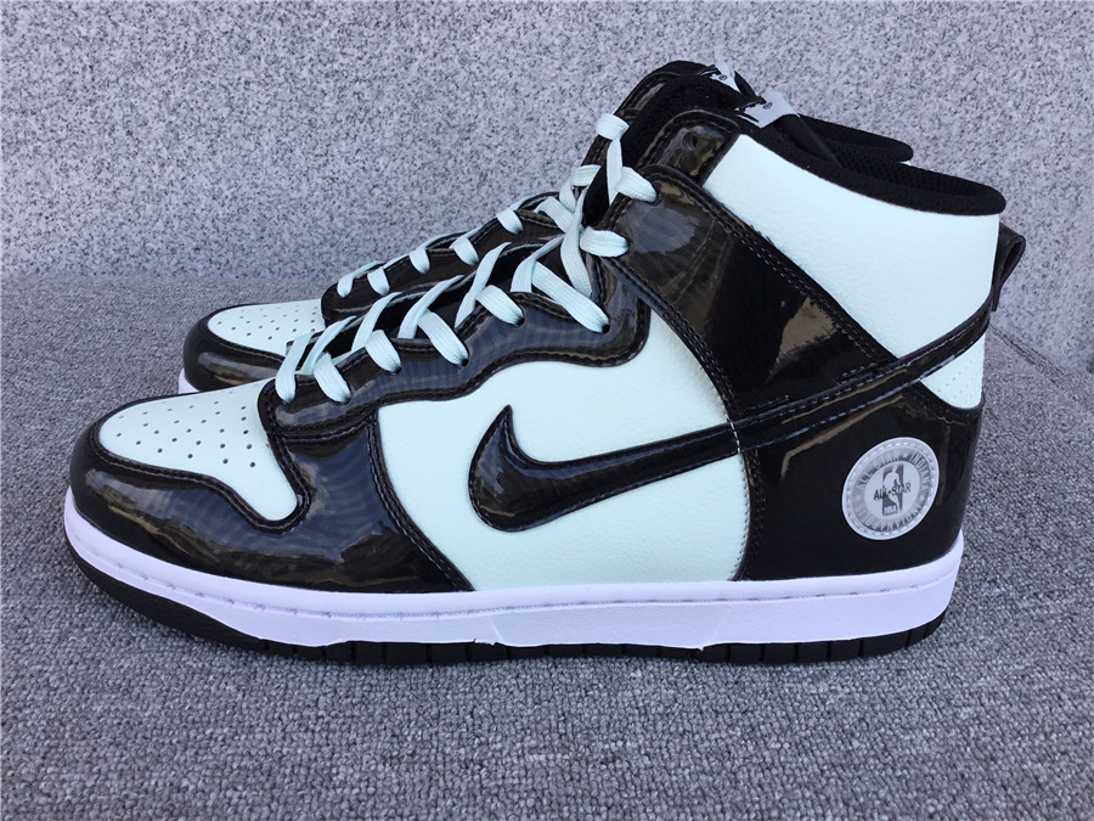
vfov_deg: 45.4
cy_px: 410
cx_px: 547
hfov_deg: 58.4
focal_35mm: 31
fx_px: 980
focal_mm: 3.3
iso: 25
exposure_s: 1/416
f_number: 2.4
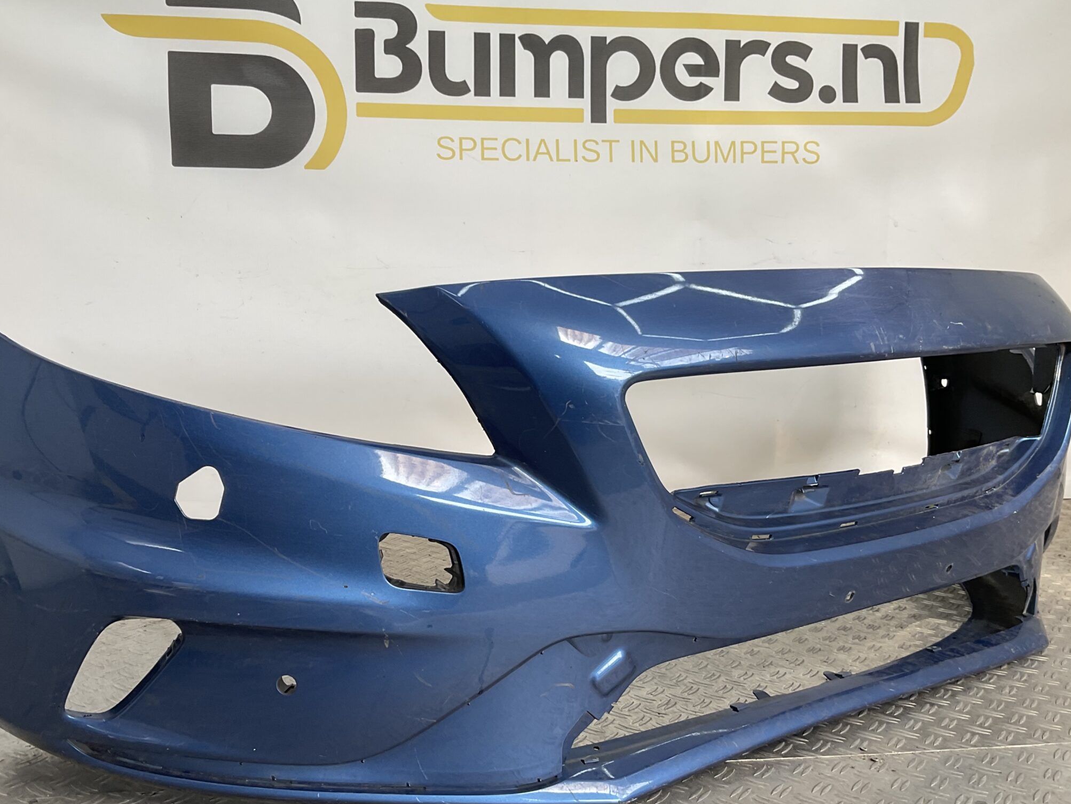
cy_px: 449
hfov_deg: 50.0
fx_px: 1145
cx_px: 470
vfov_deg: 38.6
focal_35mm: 37
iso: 16
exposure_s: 1/208
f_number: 1.8
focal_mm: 3
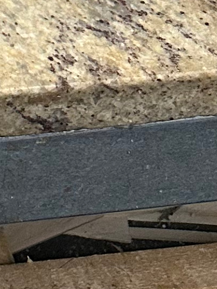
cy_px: -574
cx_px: -531
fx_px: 1506
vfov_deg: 9.0
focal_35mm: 180
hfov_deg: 7.0
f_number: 1.78
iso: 160
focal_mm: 6.86
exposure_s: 1/120
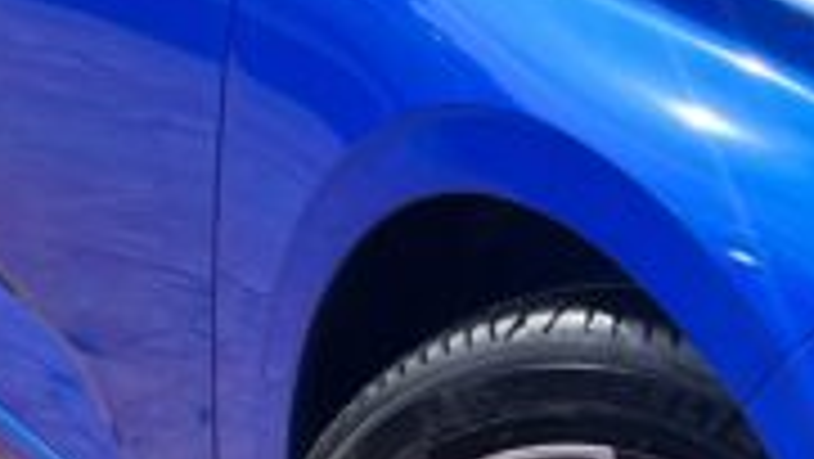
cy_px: 238
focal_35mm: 125
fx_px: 2699
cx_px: 1196
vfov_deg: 9.7
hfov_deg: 15.8
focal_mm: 5.1
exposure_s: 1/1647
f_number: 1.6
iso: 50
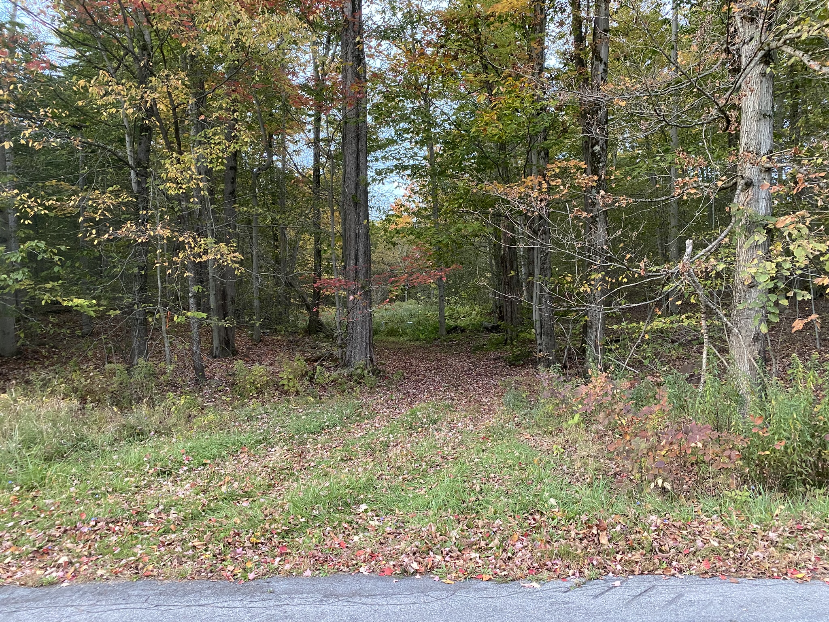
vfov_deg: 53.1
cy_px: 311
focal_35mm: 26
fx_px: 623
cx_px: 414
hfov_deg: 67.3
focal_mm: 4.25
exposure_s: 1/60
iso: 400
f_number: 1.8
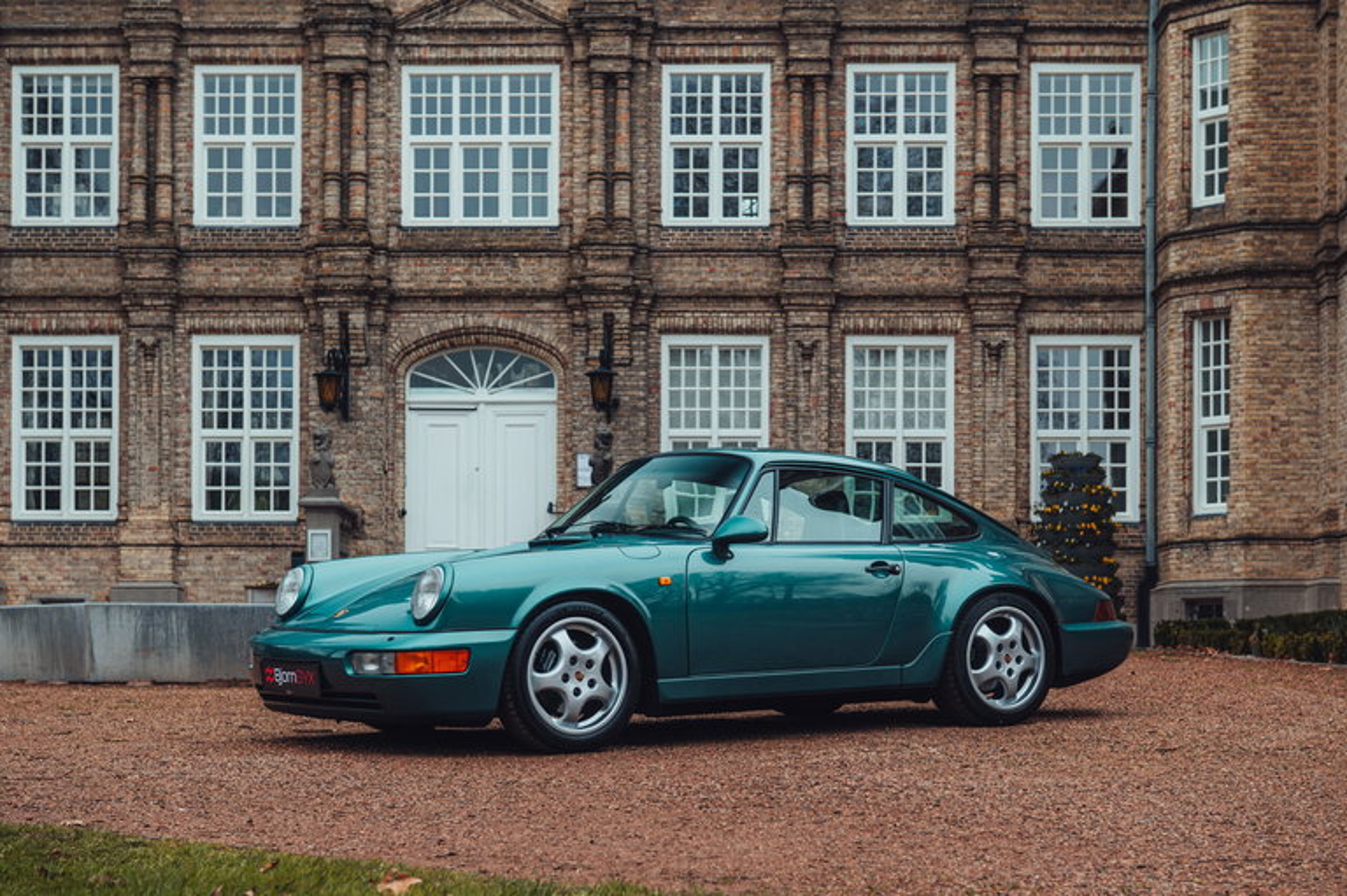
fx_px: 2318
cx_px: 674
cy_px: 448
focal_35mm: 62
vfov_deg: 21.9
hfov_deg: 32.4
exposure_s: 1/125
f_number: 5.6
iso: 400
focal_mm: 62
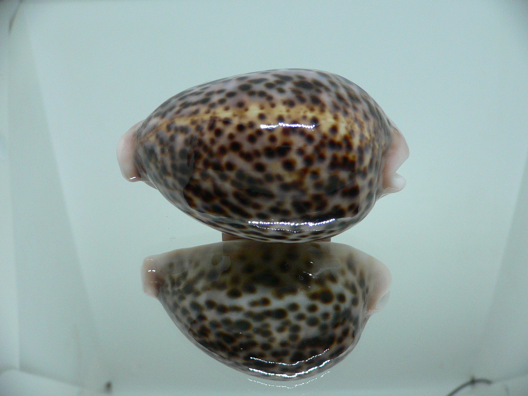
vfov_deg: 40.7
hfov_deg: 52.6
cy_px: 198
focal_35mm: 35
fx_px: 534
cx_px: 264
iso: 200
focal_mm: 4.6
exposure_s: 1/60
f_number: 2.8
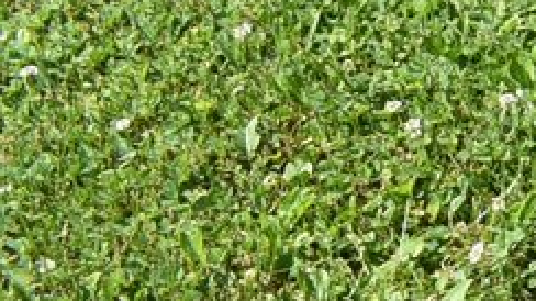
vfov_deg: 5.9
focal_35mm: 197
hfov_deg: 8.5
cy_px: -410
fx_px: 2799
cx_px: 1760
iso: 180
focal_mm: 18
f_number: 8
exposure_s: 1/250
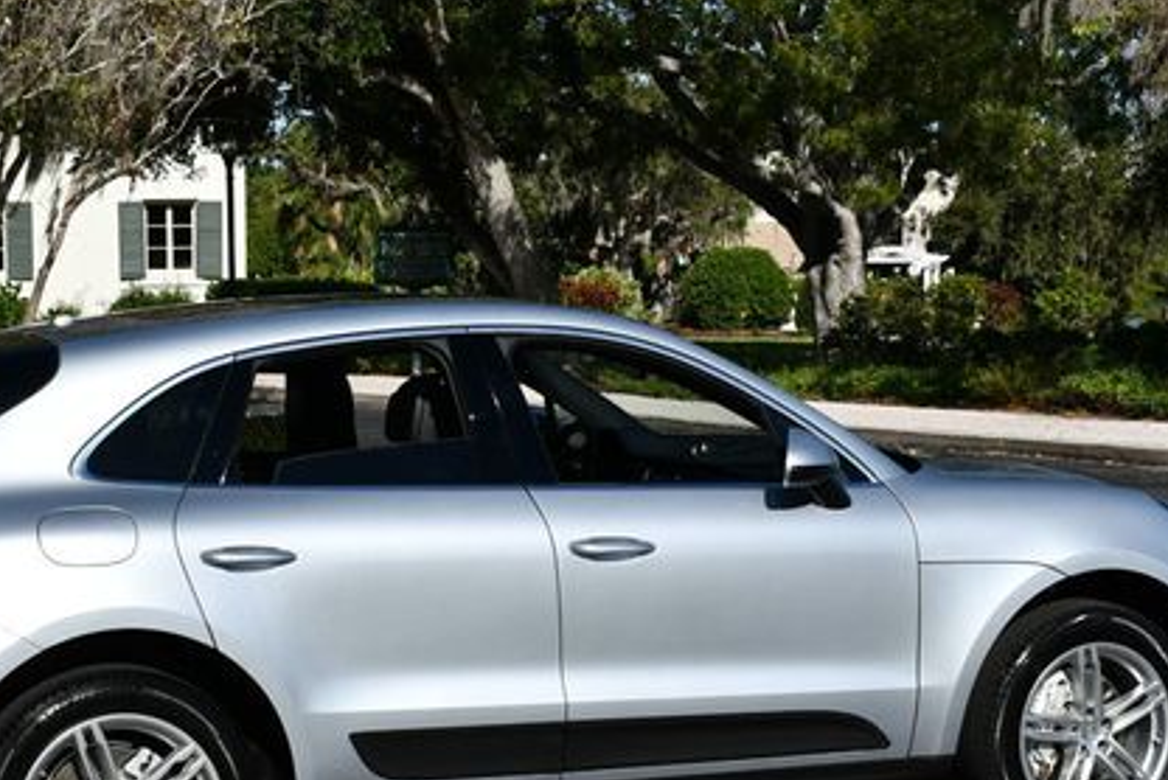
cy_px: 452
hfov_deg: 25.3
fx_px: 2597
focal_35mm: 80
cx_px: 469
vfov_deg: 17.1
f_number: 10
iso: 100
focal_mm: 26
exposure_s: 1/400
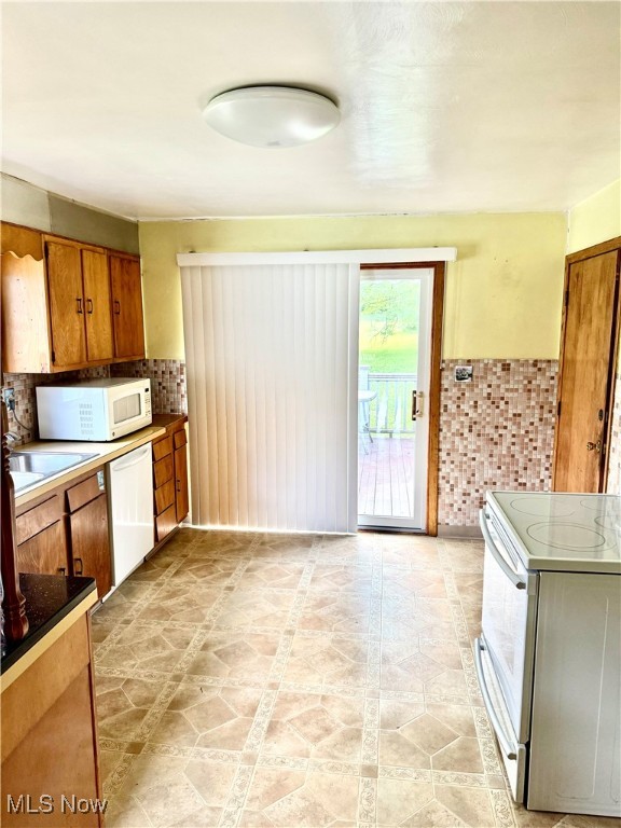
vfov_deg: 71.6
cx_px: 310
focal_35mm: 24
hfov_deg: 56.8
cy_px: 414
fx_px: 574
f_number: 1.78
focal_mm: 6.76
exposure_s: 1/60
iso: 250
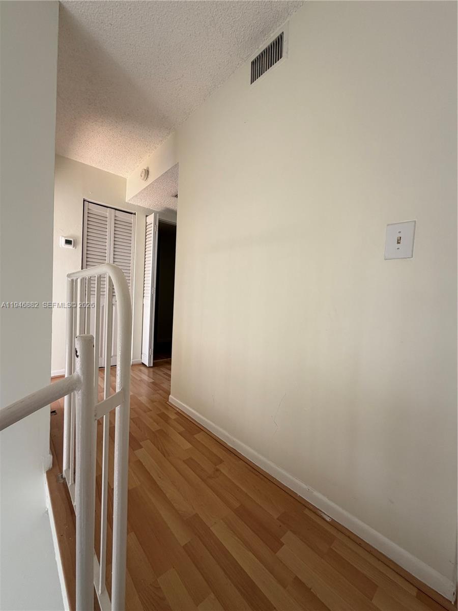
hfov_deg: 85.7
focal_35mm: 14
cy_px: 306
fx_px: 247
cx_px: 229
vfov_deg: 102.1
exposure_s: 1/121
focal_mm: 2.22
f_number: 2.2
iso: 160
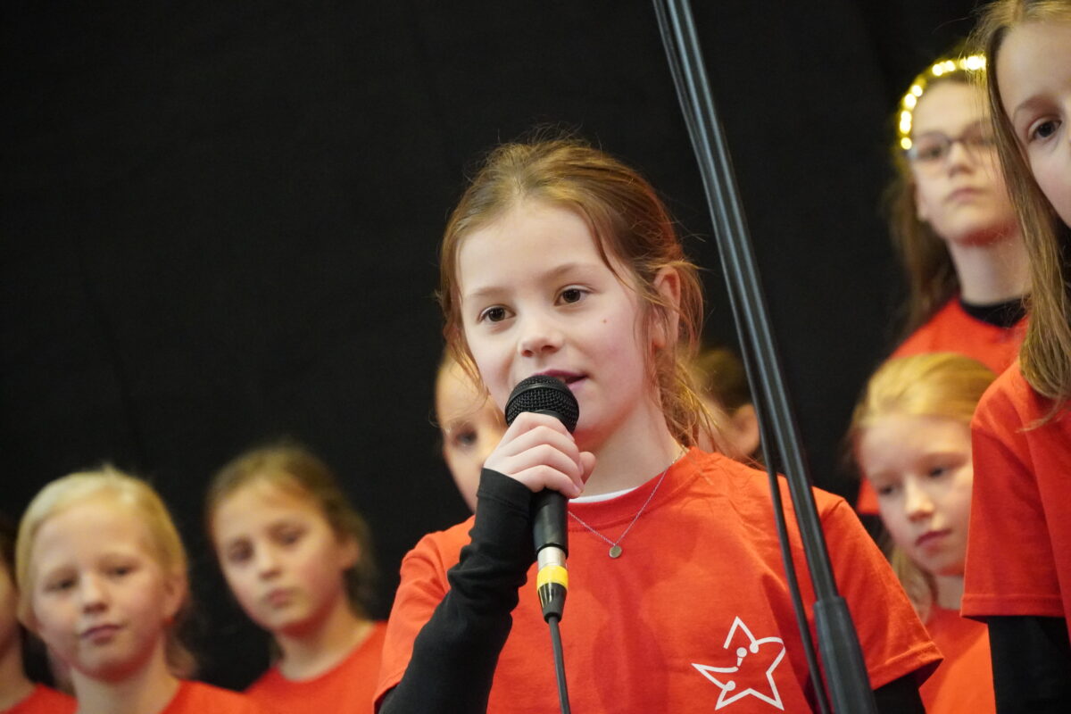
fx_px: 5622
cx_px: 536
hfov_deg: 10.9
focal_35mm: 189
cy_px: 357
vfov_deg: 7.3
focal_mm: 126
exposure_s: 1/60
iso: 10000
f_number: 5.6
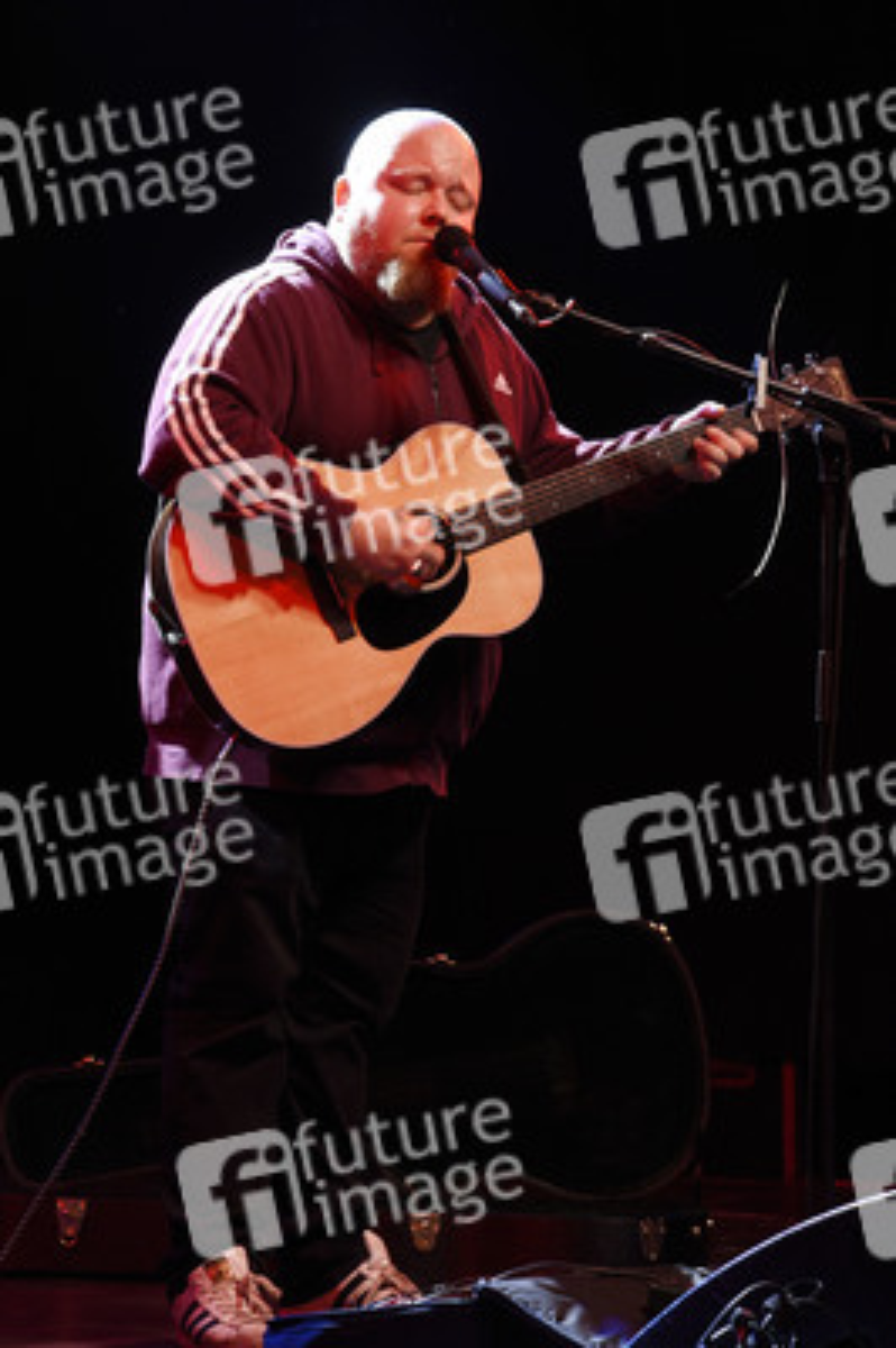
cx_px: 448
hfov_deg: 11.4
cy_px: 674
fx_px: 4487
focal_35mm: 120
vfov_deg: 17.1
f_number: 6.3
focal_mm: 120
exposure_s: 1/60
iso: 400
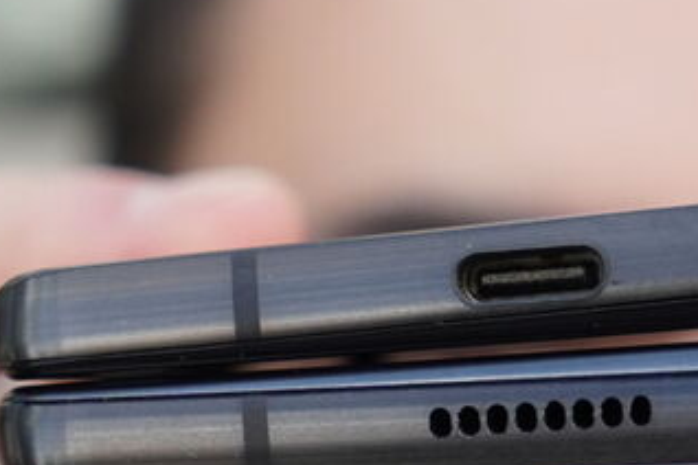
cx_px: 532
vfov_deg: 10.8
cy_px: 336
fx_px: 2462
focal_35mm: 127
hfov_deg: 16.0
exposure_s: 1/250
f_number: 6.3
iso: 500
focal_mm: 42
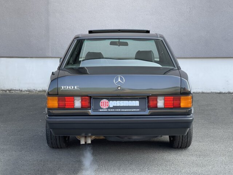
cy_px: 88
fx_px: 431
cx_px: 116
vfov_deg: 22.9
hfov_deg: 30.3
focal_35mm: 64
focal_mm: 7.5
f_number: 2.2
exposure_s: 1/121
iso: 25
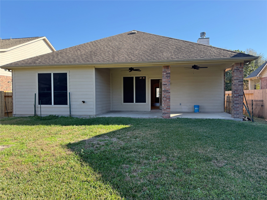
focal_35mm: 24
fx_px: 185
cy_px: 100
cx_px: 134
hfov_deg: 71.6
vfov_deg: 56.8
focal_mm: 6.76
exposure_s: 1/1361
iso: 100
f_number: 1.78
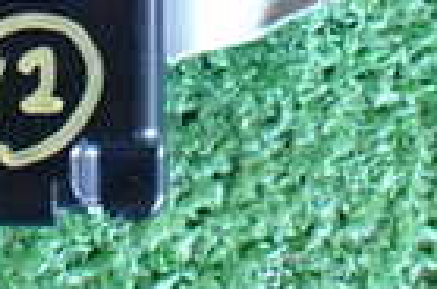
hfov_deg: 15.1
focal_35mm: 135
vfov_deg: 9.9
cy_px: -72
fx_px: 1635
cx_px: 50
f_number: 2.3
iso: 800
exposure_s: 1/50
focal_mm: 5.4
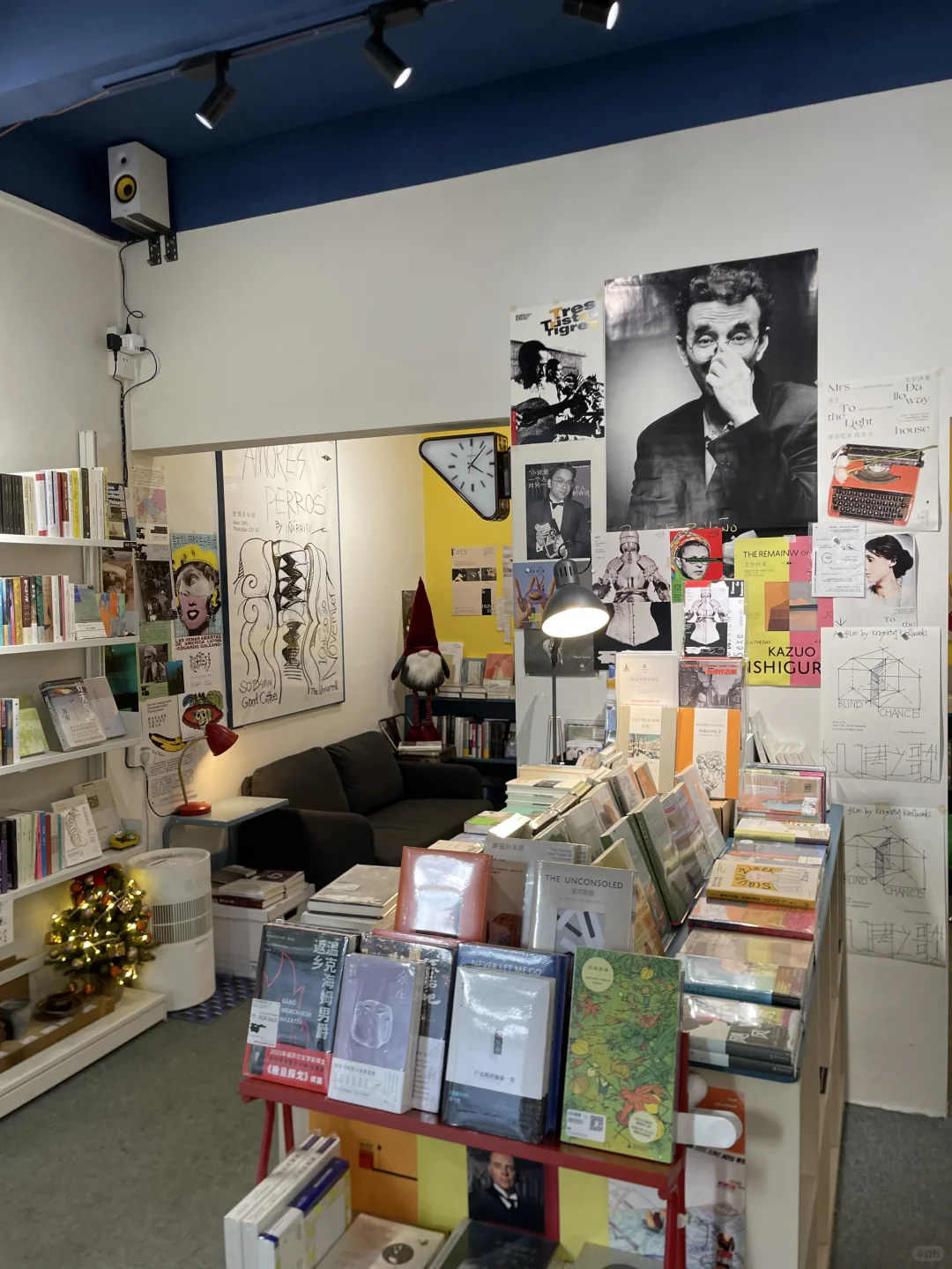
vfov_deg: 69.4
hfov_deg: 54.9
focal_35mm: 25
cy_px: 634
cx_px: 476
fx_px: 917
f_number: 1.6
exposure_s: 1/100
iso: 100
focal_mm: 5.1
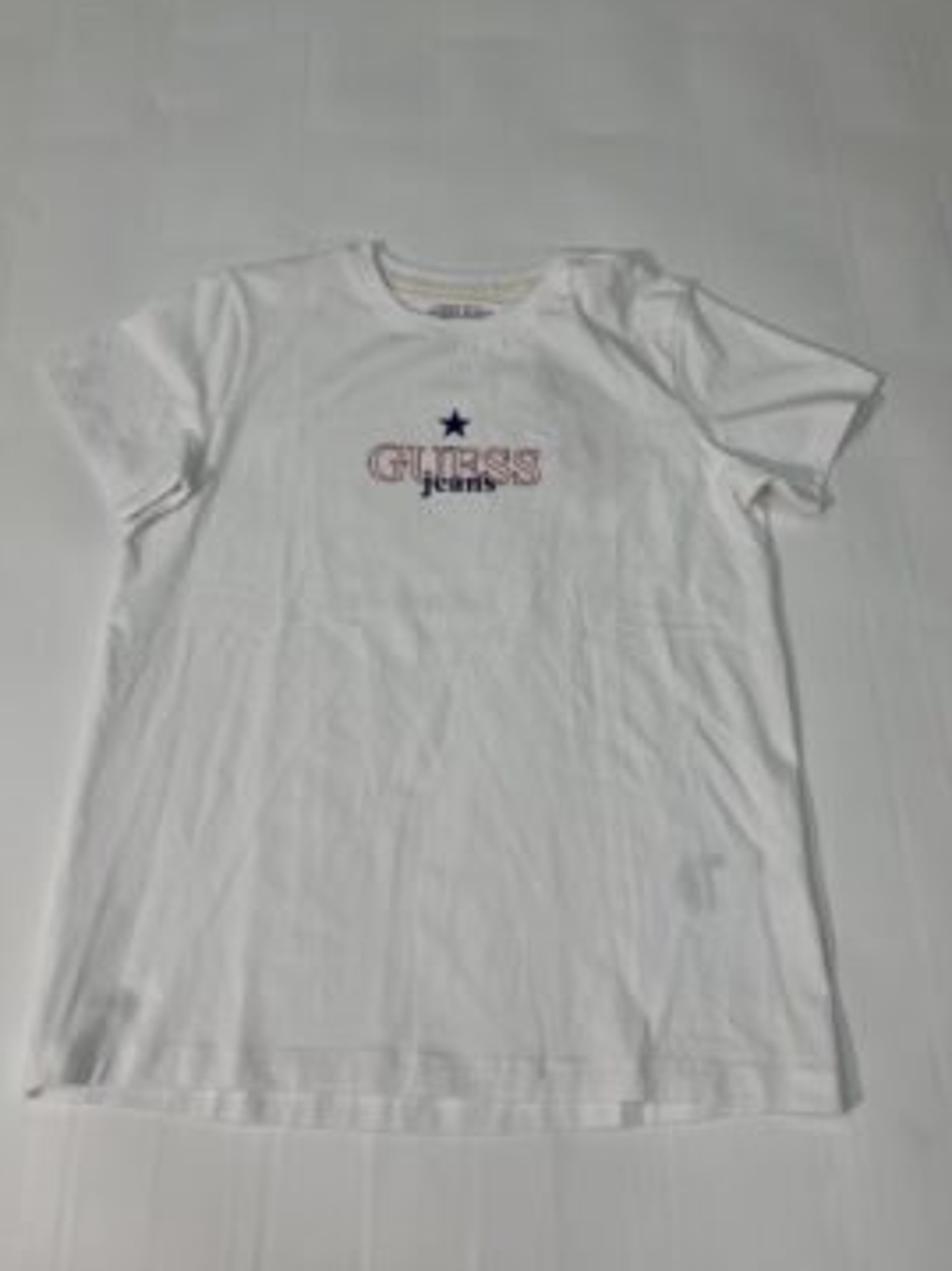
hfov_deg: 48.2
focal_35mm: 29
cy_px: 570
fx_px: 1064
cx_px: 467
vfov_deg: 61.5
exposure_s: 1/100
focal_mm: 5.1
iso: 40
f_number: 1.6
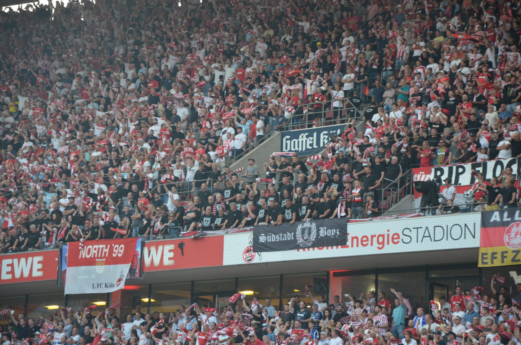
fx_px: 2275
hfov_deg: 13.1
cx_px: 260
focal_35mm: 158
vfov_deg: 8.7
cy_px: 172
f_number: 5.6
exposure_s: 1/125
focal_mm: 105
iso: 800
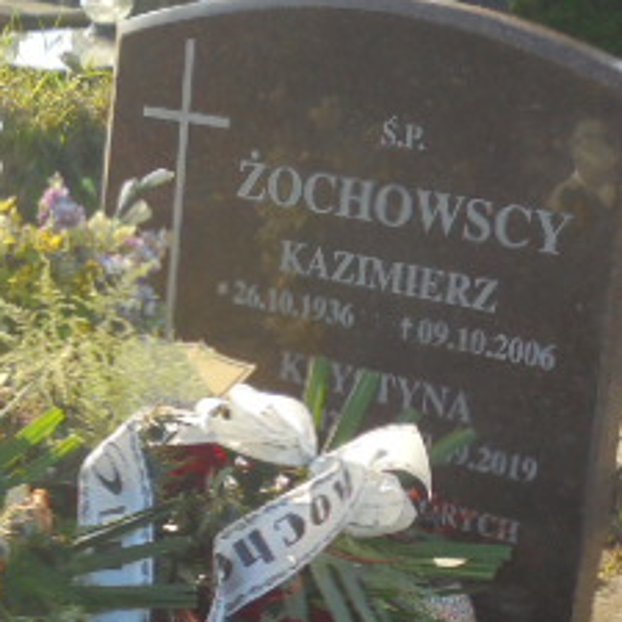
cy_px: 616
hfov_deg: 15.5
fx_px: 2196
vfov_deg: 15.8
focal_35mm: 108
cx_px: -144
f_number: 4.5
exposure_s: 1/250
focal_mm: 7.8
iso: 100
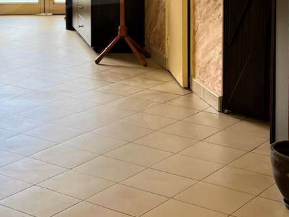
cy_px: -58
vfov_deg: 15.7
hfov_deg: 21.1
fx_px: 752
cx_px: 6
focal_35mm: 90
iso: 64
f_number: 1.5
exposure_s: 1/121
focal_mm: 5.7
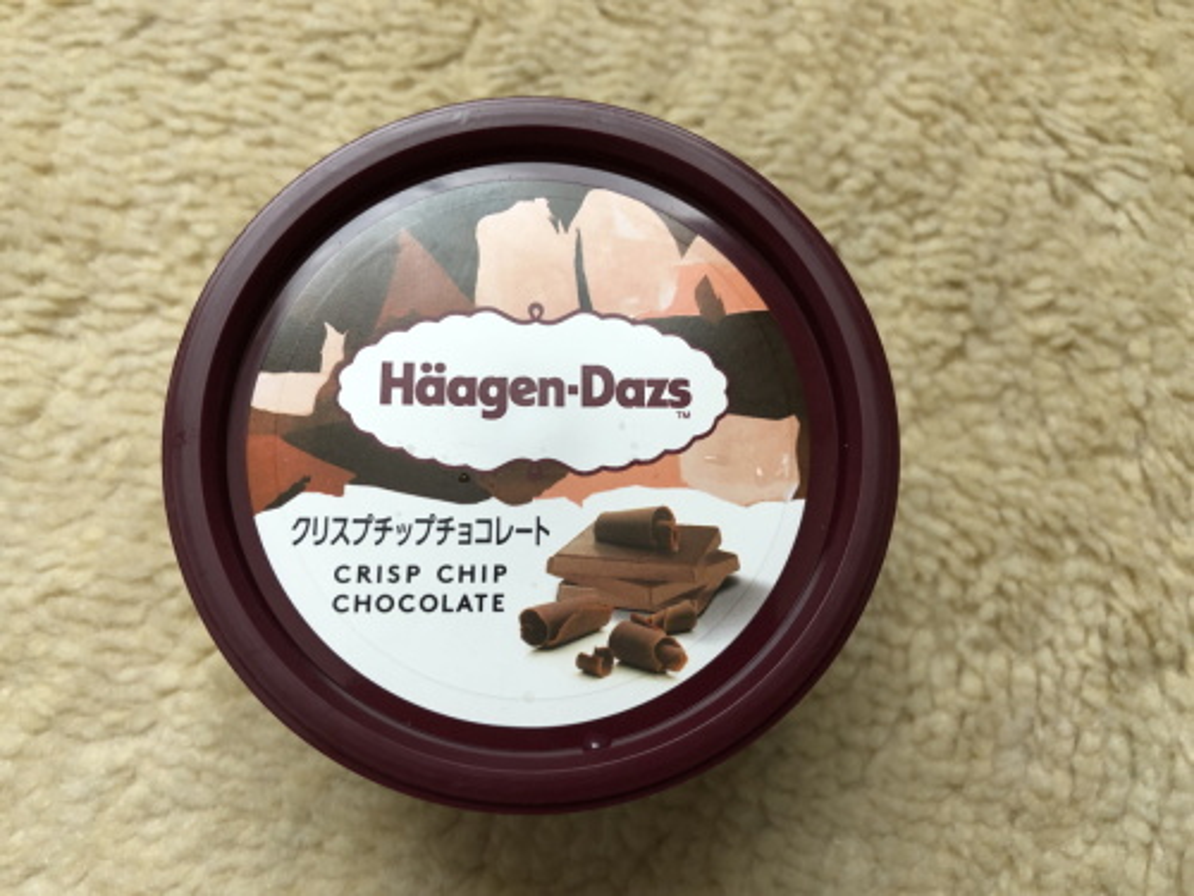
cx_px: 597
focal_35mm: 28
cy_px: 448
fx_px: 966
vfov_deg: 49.7
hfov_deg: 63.4
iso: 50
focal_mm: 3.99
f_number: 1.8
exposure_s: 1/15
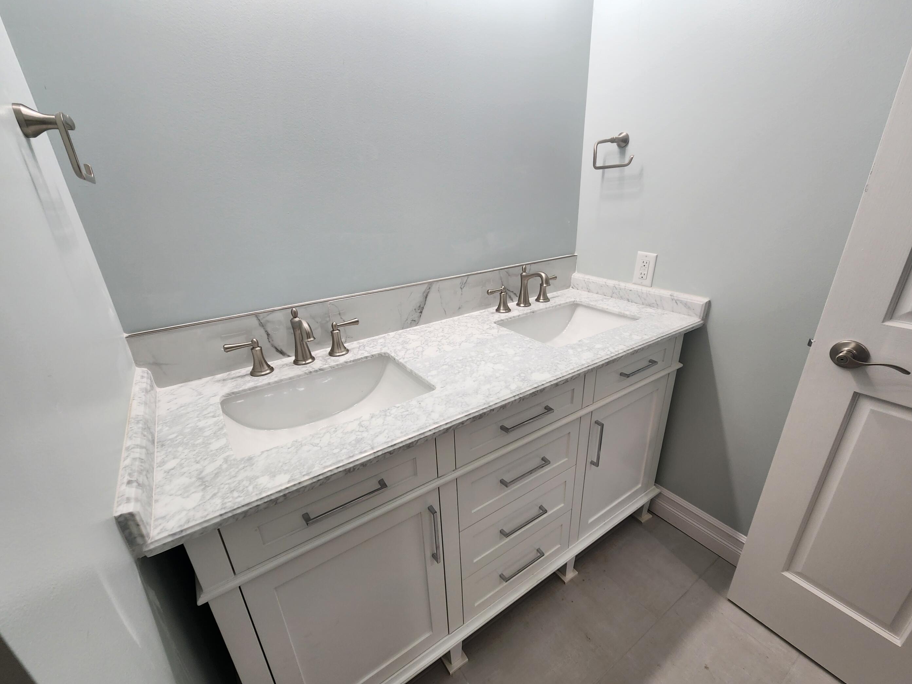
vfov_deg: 85.6
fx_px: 369
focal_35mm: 14
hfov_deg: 102.1
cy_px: 357
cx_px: 460
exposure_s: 1/60
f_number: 2.2
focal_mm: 2.2
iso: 64
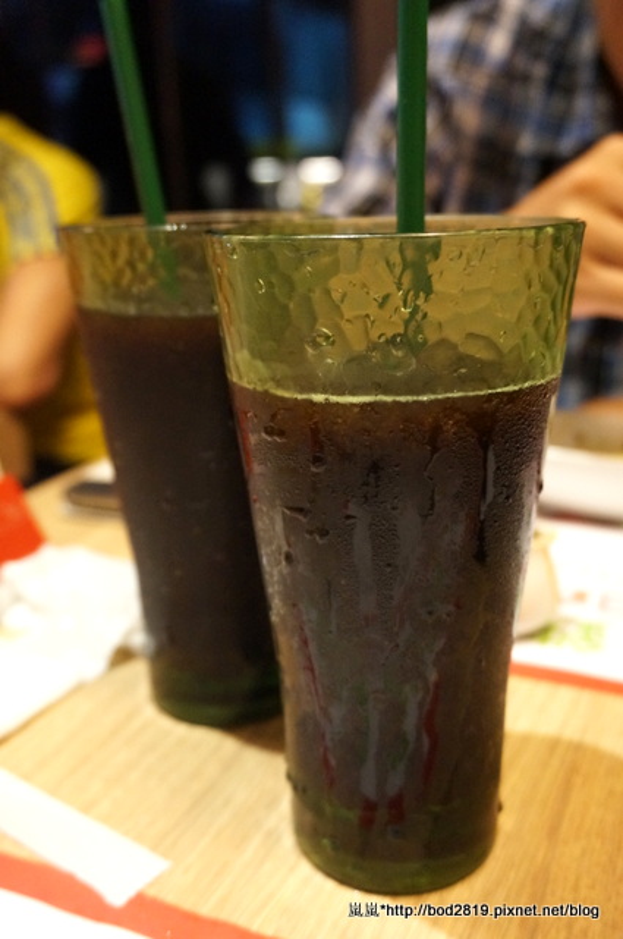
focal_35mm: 32
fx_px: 820
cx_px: 312
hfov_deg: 41.6
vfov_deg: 59.6
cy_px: 470
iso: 3200
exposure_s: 1/50
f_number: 4
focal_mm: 21
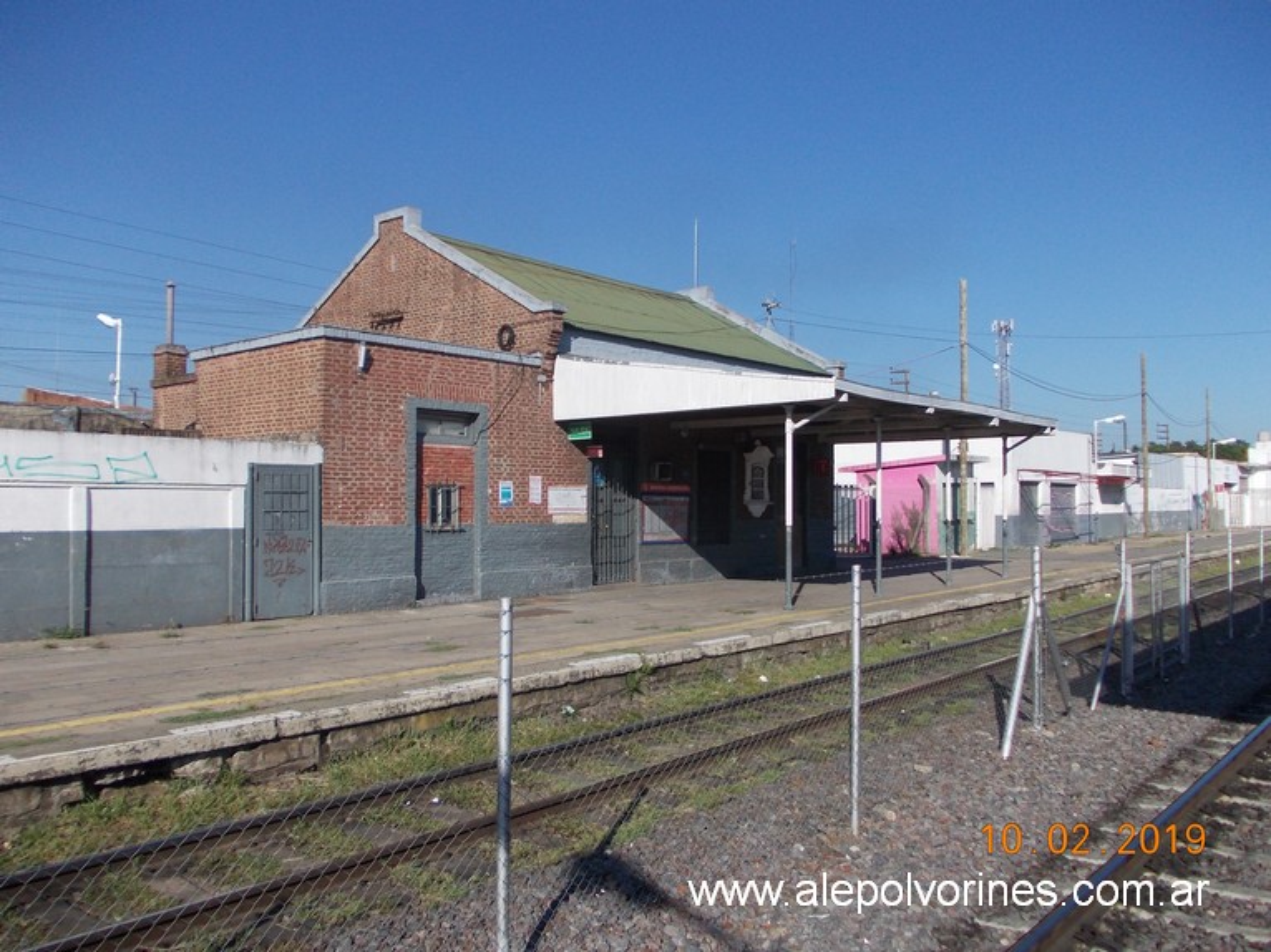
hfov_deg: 63.5
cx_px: 636
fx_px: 1028
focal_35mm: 28
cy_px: 476
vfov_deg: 49.7
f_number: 5.4
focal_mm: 4
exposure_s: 1/500
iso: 80
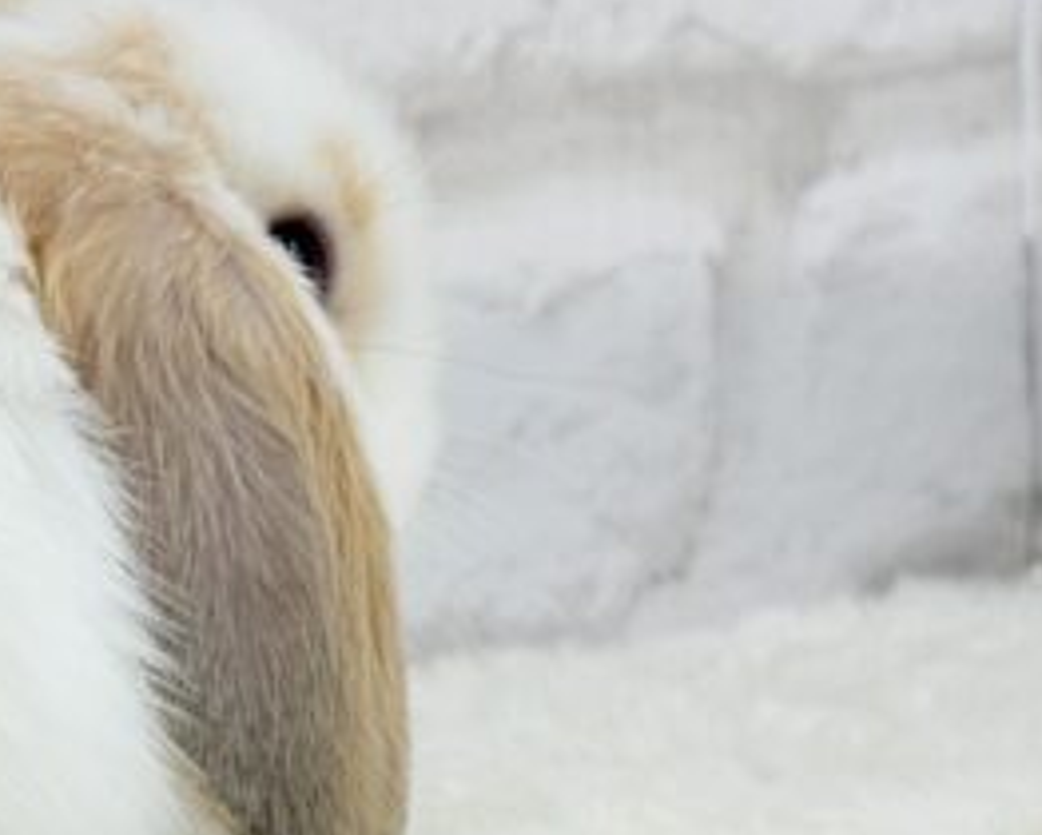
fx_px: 3827
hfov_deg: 15.1
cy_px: 425
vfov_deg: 12.5
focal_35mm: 124
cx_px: -151
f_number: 1.6
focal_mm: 5.96
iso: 64
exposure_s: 1/100
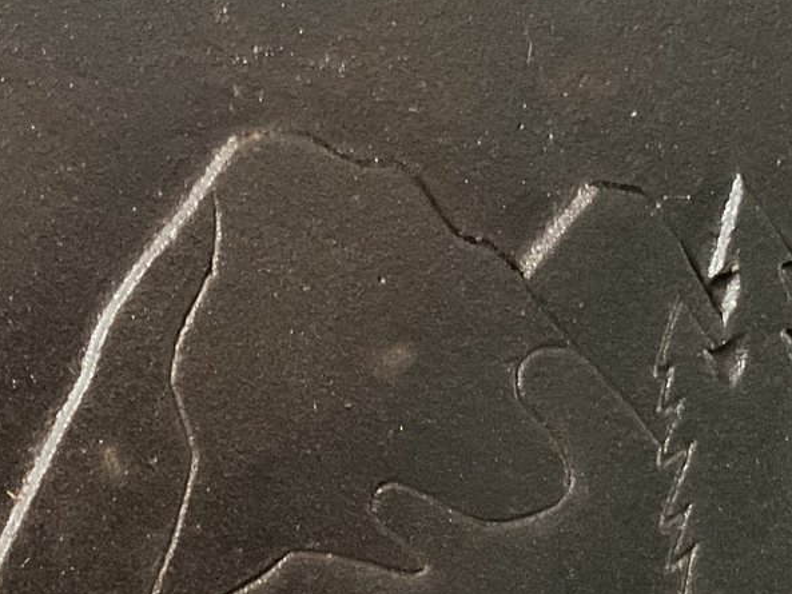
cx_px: 468
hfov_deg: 26.3
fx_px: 1693
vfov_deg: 18.9
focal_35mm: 74
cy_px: 707
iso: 640
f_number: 1.8
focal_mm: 3
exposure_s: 1/20
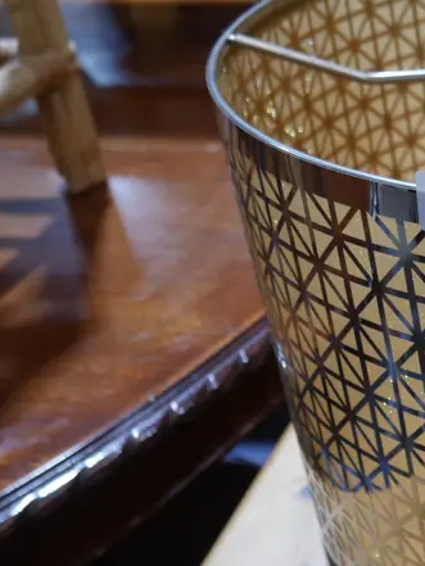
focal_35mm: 65
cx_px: 632
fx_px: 1064
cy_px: 350
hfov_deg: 19.7
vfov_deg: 29.7
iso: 500
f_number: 3.5
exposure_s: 1/60
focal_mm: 14
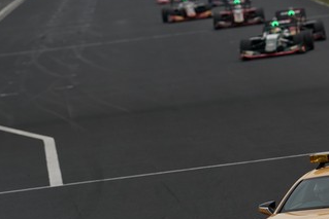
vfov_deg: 1.7
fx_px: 7597
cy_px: 134
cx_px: 302
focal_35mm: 831
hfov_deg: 2.5
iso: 250
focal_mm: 368
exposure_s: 1/800
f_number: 7.1
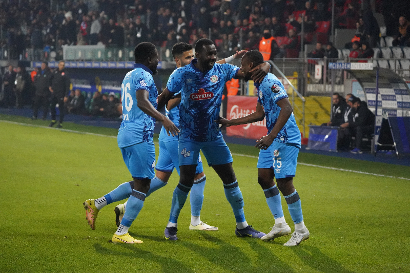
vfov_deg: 11.5
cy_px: 136
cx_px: 205
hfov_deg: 17.2
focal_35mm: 119
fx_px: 1355
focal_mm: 119
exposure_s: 1/1600
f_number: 5
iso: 12800
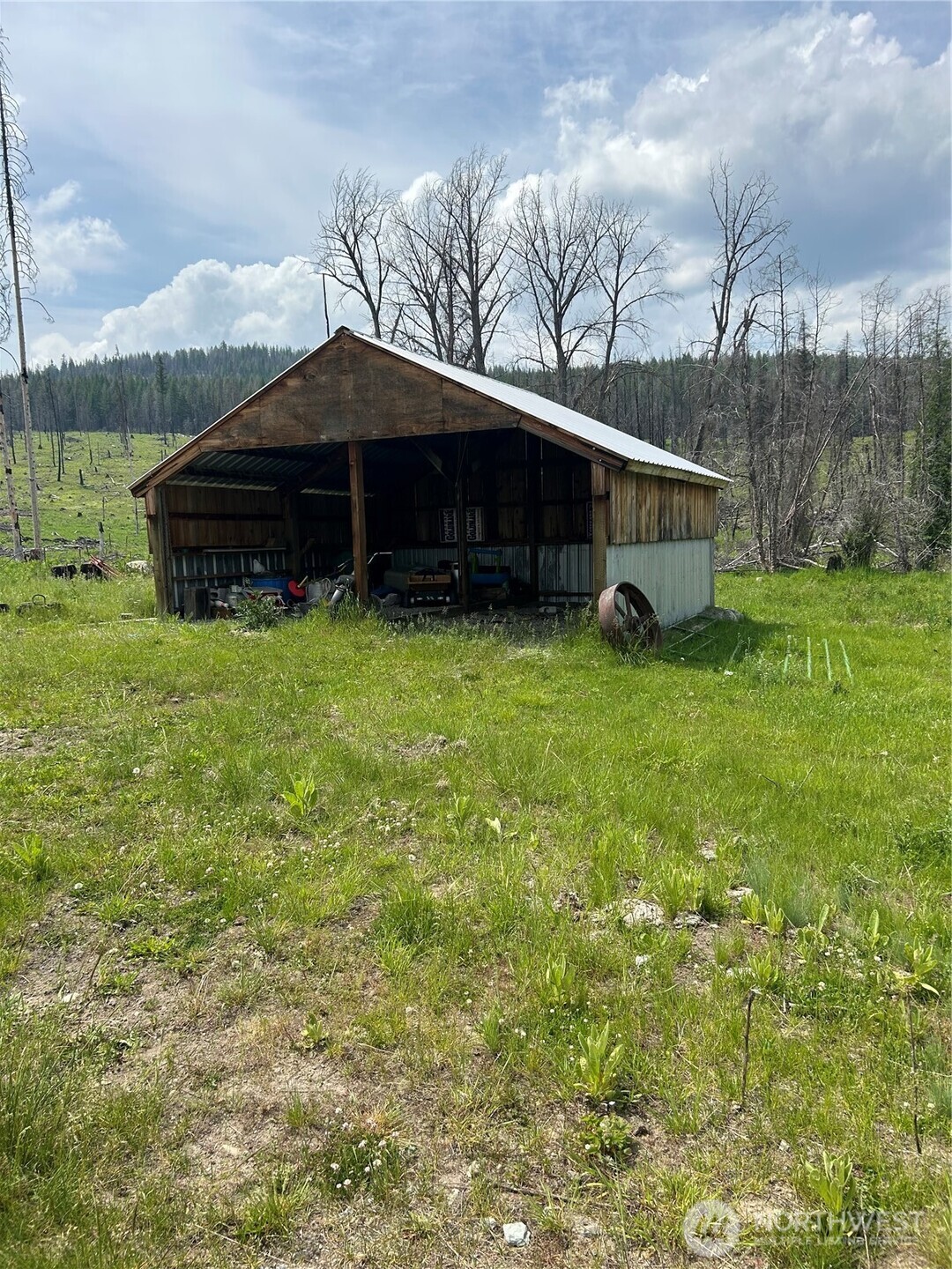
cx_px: 476
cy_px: 634
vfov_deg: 67.3
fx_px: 953
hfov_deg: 53.1
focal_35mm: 26
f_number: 1.5
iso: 50
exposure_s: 1/4274
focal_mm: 5.7
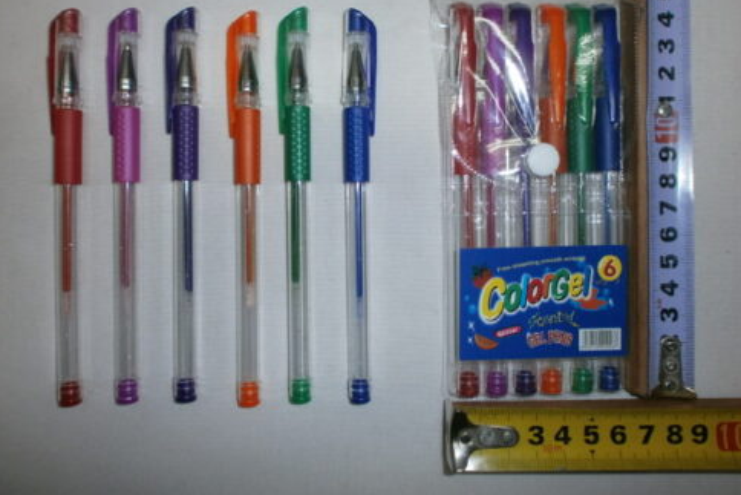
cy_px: 209
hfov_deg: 63.6
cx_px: 367
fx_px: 597
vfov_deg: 44.8
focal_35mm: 29
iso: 125
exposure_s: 1/30
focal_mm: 4.8
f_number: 2.9
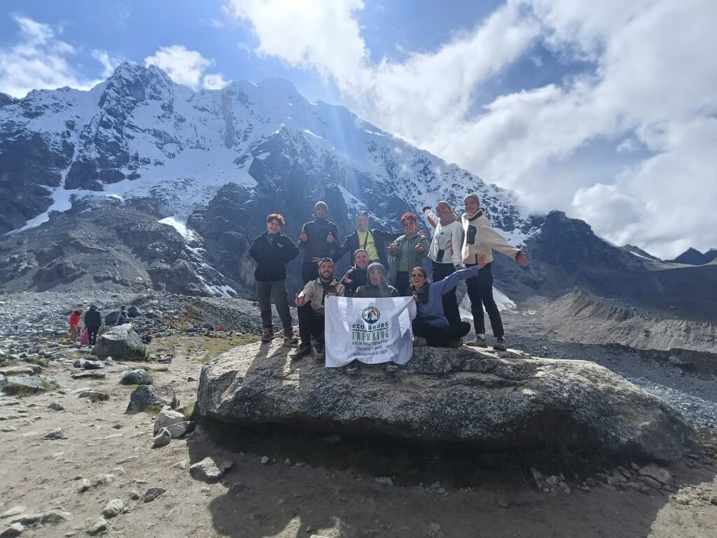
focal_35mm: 16
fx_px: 331
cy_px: 269
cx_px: 358
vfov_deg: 78.1
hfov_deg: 94.5
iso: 64
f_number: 2.2
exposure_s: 1/1294
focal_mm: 1.68
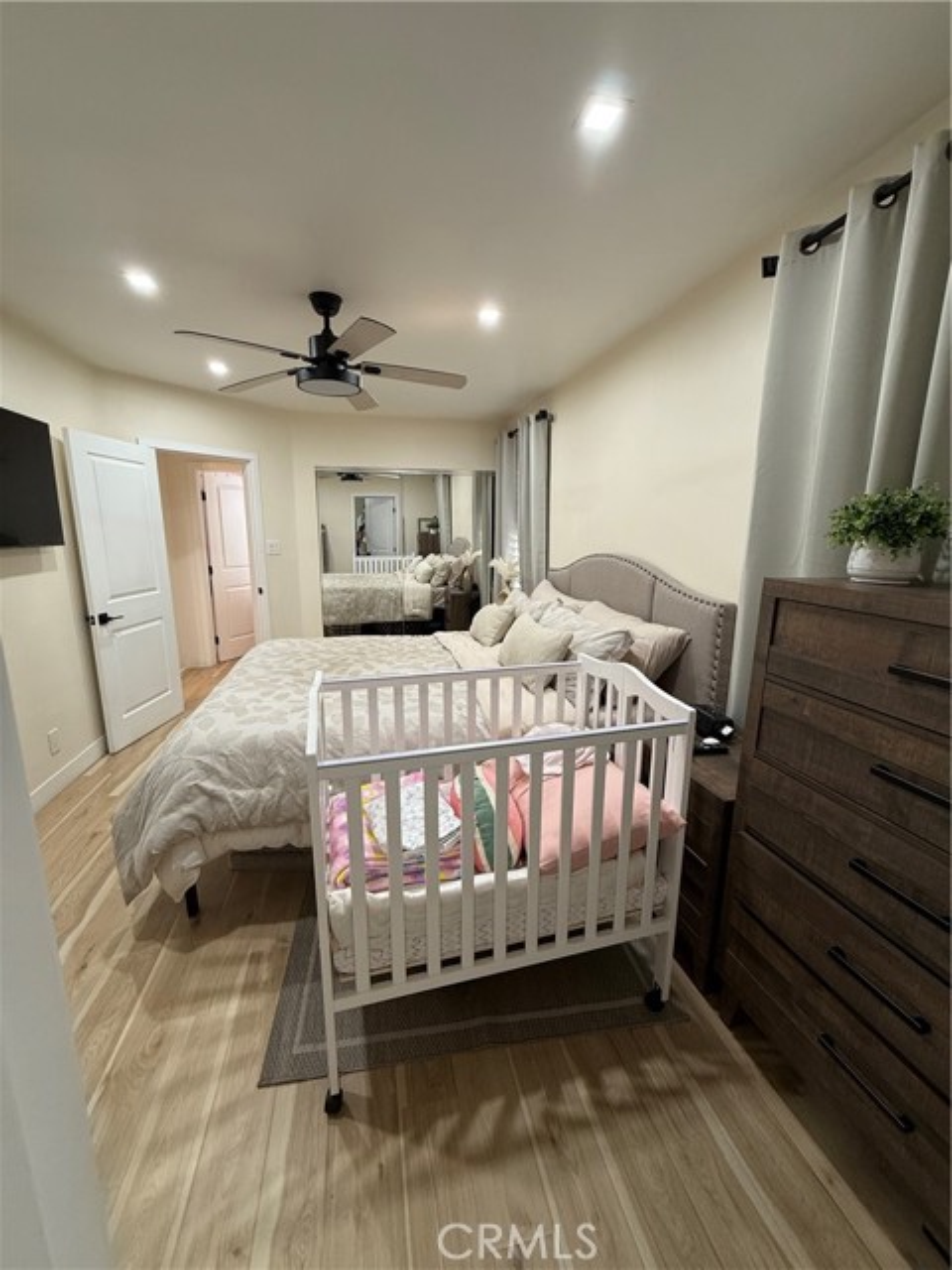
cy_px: 635
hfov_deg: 85.7
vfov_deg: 102.1
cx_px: 476
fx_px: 513
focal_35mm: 14
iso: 200
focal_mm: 2.22
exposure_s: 1/60
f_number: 2.2
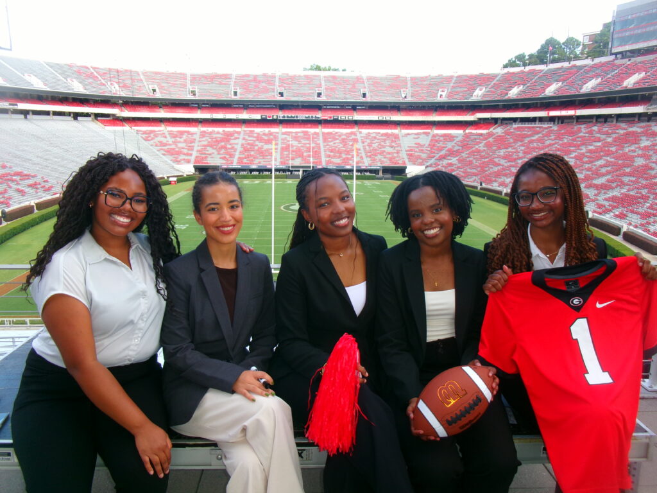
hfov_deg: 63.4
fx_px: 531
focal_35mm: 28
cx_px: 328
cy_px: 246
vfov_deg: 49.7
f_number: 3.9
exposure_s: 1/140
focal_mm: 5.1
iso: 100
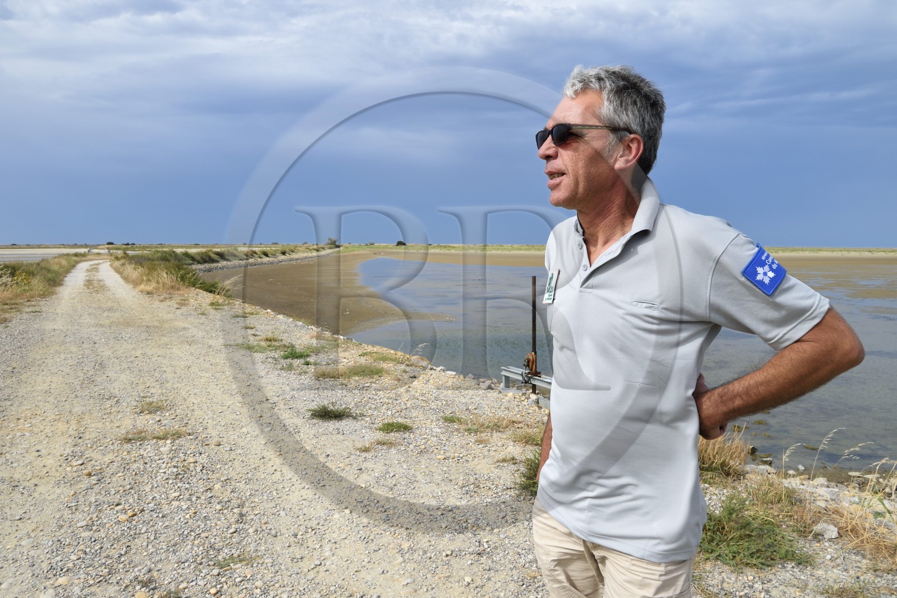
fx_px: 598
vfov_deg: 53.1
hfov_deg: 73.8
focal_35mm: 24
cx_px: 448
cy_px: 299
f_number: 16
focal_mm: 24
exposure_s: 1/200
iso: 200
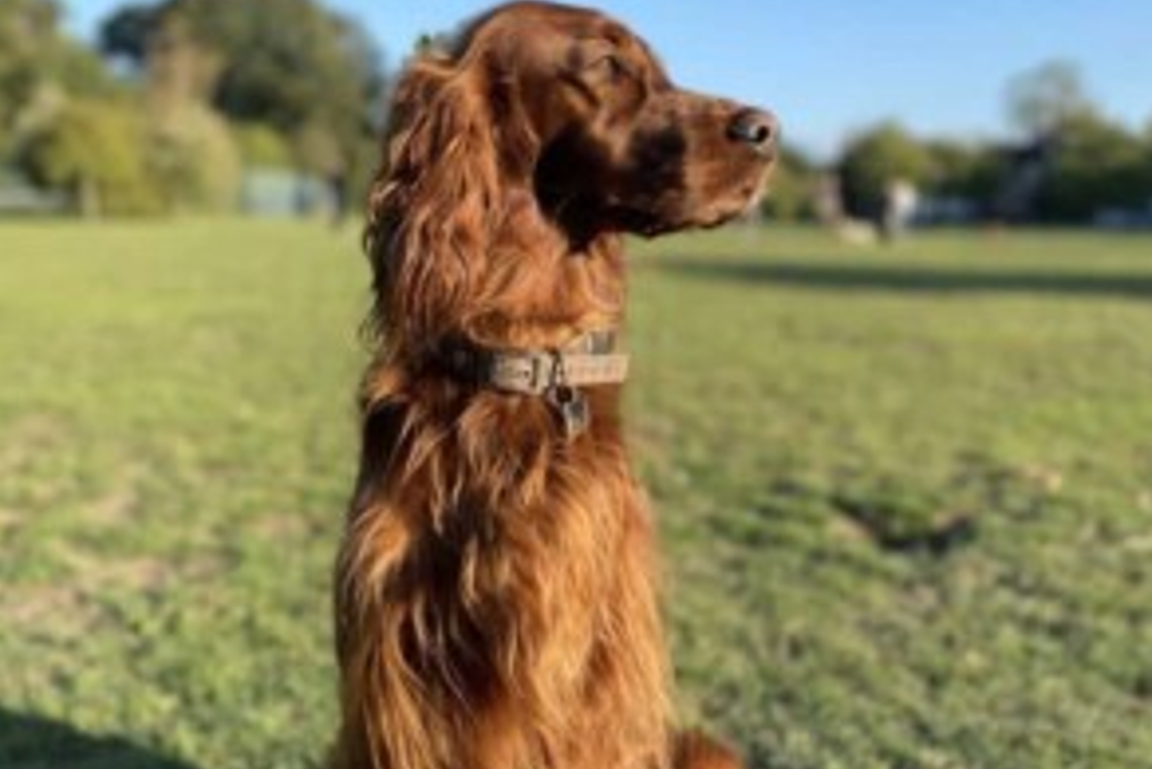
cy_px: 383
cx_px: 580
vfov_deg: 36.0
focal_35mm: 37
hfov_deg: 51.9
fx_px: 1185
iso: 32
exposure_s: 1/1135
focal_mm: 4.25
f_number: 1.8
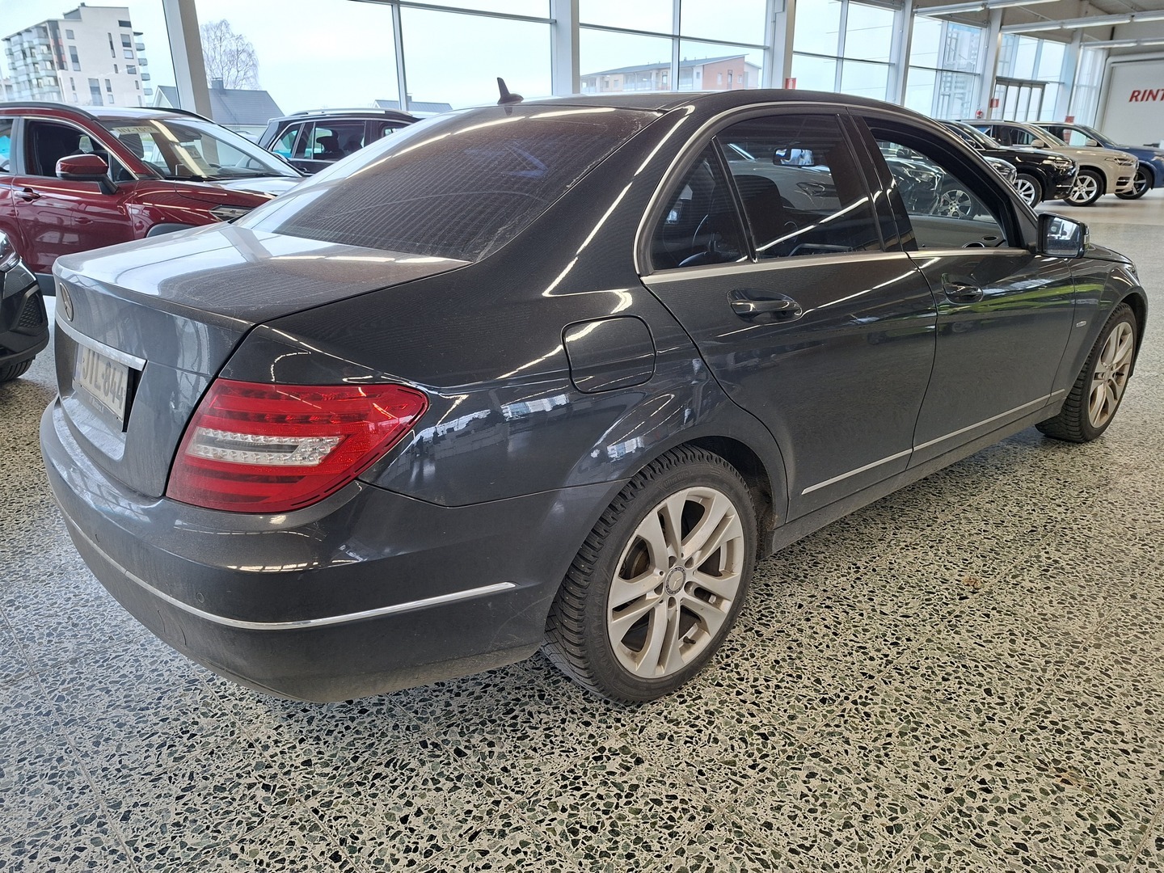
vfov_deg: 58.9
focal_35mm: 23
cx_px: 582
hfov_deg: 73.9
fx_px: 773
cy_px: 436
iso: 100
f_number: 1.8
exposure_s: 1/100
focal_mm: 5.54
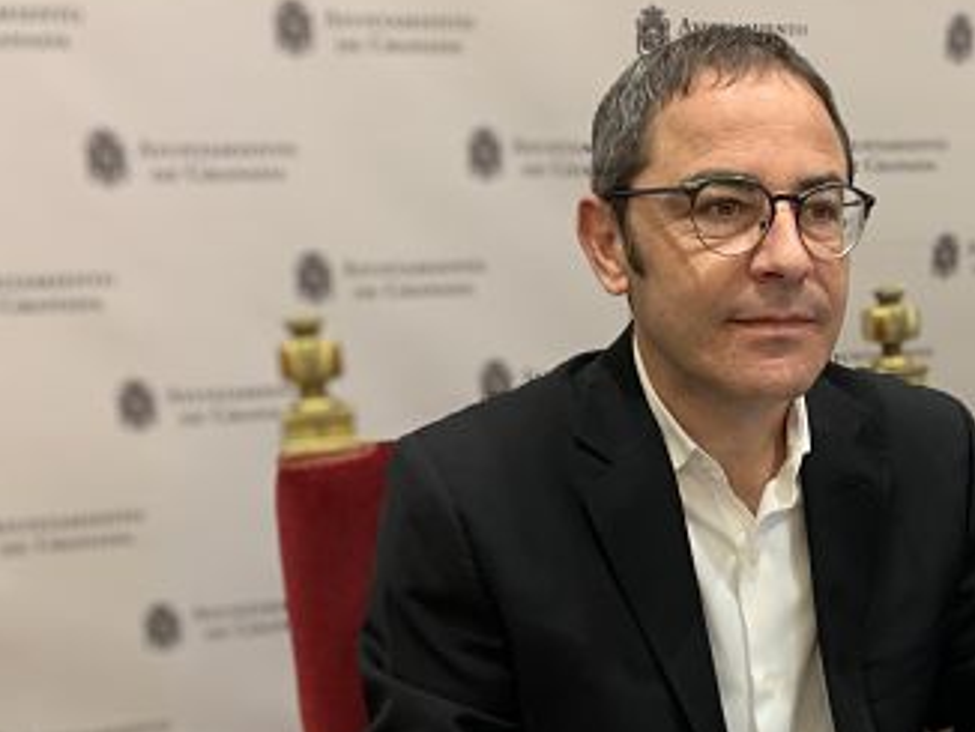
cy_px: 560
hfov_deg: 34.9
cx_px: 797
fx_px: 1494
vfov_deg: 27.1
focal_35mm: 53
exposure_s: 1/50
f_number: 1.8
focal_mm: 4.25
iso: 200
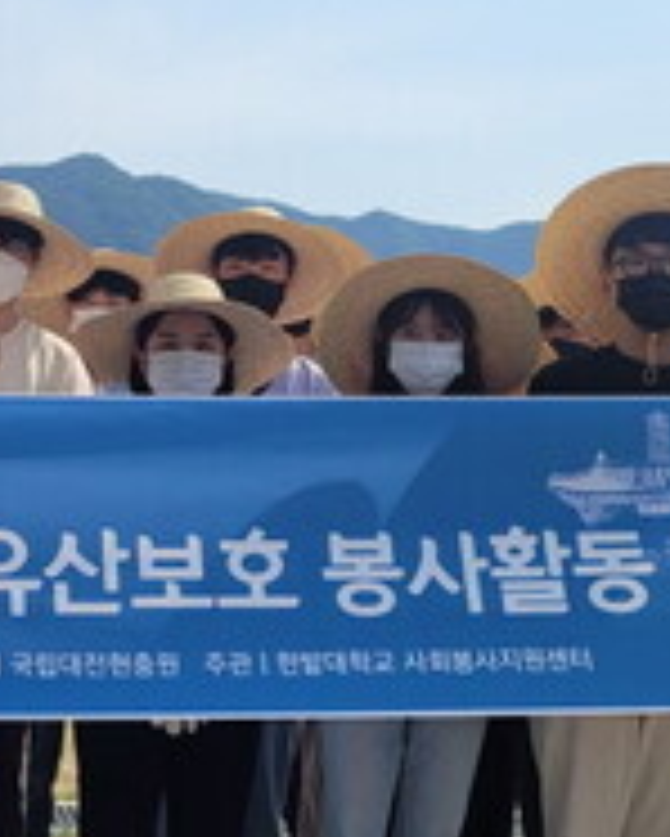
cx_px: 4
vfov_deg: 23.3
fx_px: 2031
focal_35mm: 82
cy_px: 482
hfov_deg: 18.3
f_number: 1.8
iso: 40
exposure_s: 1/2828
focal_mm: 5.4
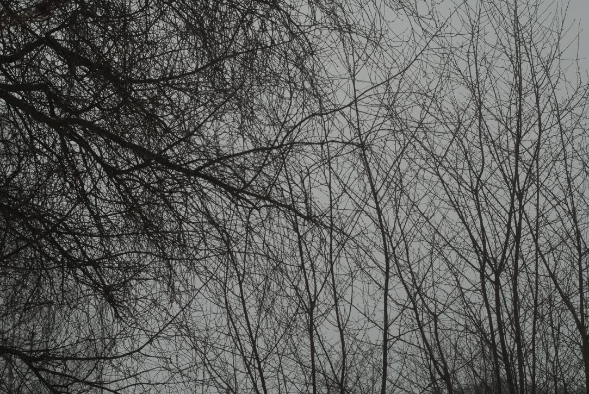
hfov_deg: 27.0
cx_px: 294
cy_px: 197
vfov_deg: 18.2
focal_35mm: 75
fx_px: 1229
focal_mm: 50
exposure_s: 1/250
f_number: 5.6
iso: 100
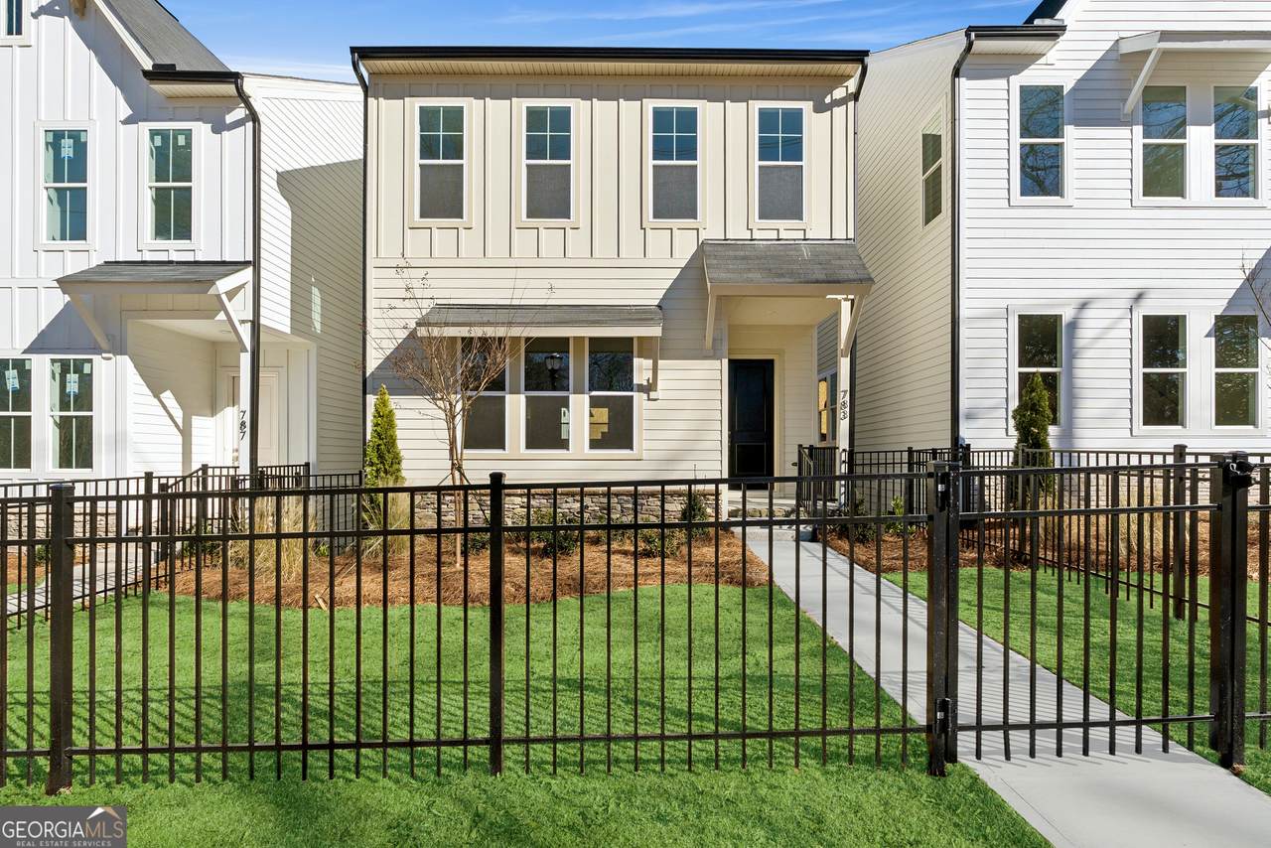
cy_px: 424
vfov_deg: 72.1
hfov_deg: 95.0
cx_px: 636
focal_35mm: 16
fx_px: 583
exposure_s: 1/320
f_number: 8
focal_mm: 11
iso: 100
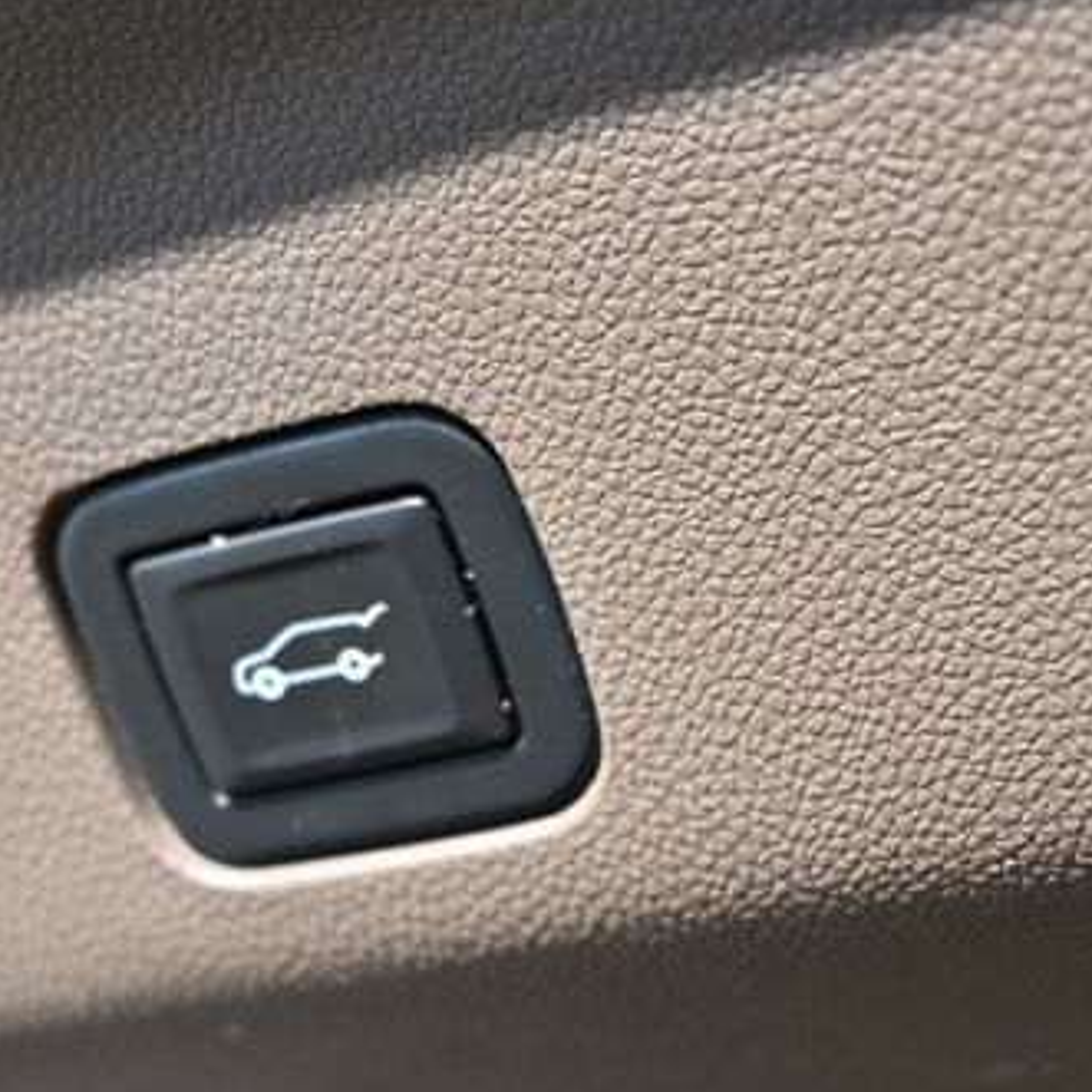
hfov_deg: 22.9
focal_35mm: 75
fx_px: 2685
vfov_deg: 22.9
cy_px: 670
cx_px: 363
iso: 250
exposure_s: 1/250
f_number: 4.8
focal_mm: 30.5
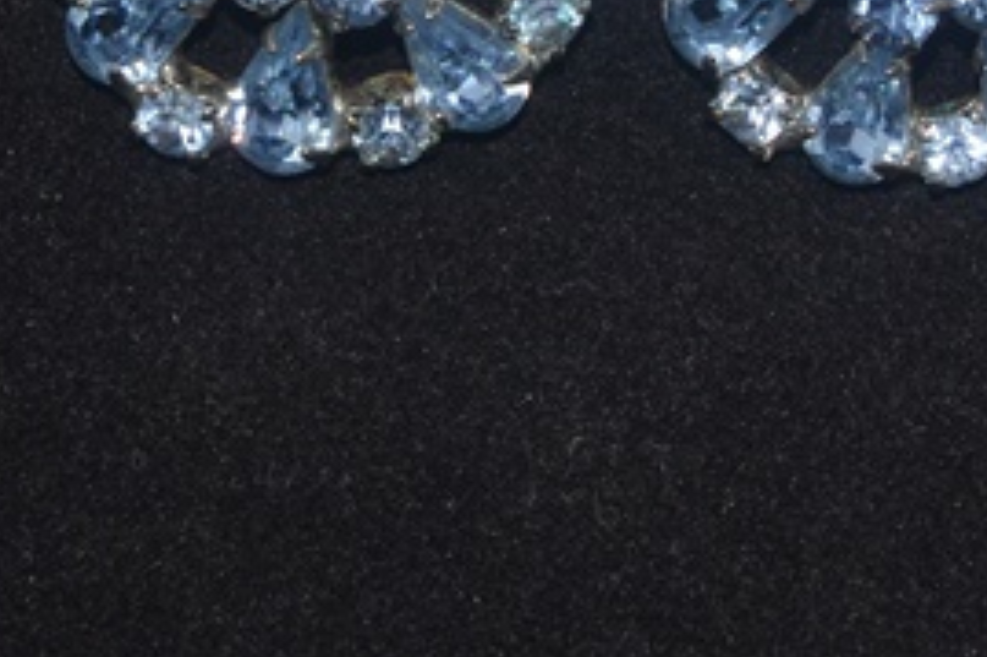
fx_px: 6110
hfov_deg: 8.9
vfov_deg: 6.1
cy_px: -317
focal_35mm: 223
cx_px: 1662
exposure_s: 1/60
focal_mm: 40
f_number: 8
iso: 100
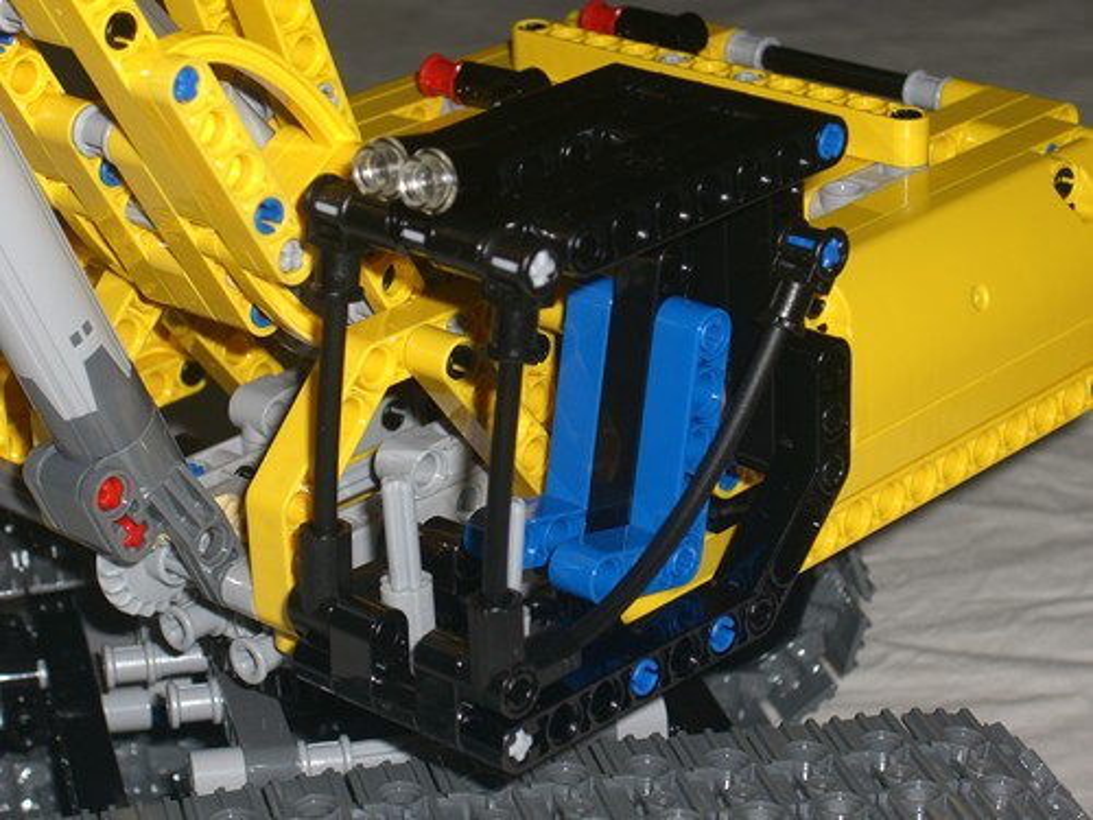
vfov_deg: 13.0
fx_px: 3600
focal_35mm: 114
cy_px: 410
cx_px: 546
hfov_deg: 17.3
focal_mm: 23.7
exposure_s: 1/60
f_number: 5.4
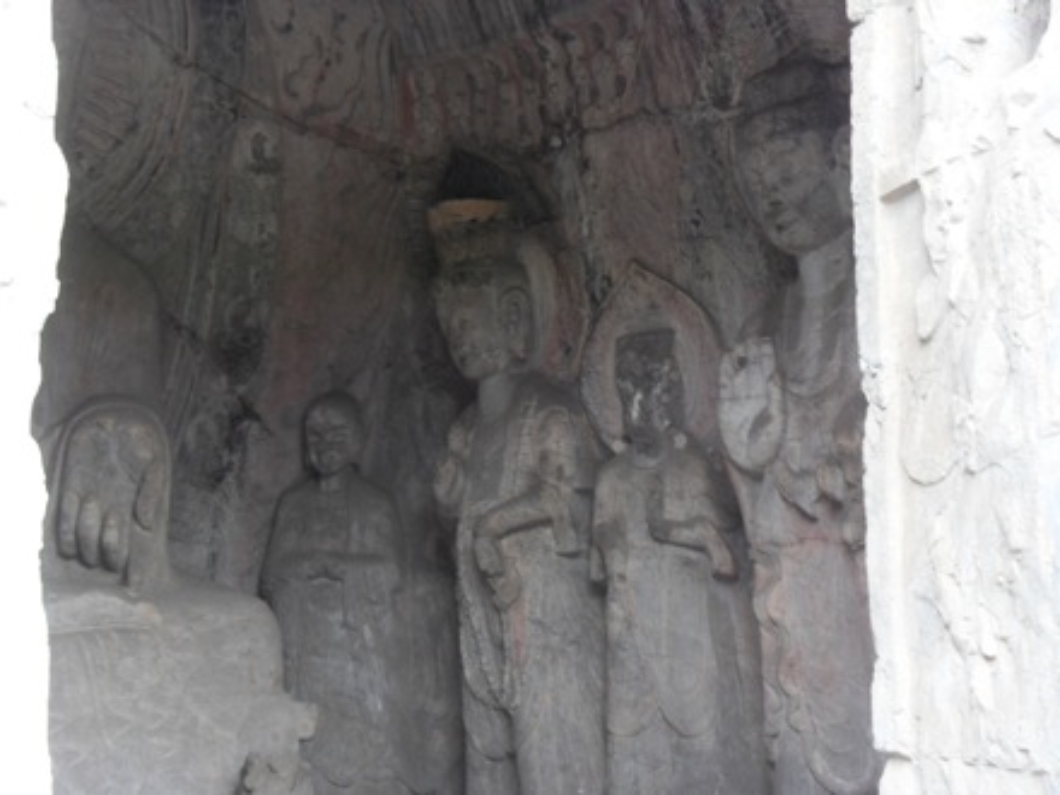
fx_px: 1837
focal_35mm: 60
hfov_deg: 32.2
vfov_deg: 24.4
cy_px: 398
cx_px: 530
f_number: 3.8
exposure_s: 1/10
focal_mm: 10.2
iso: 200
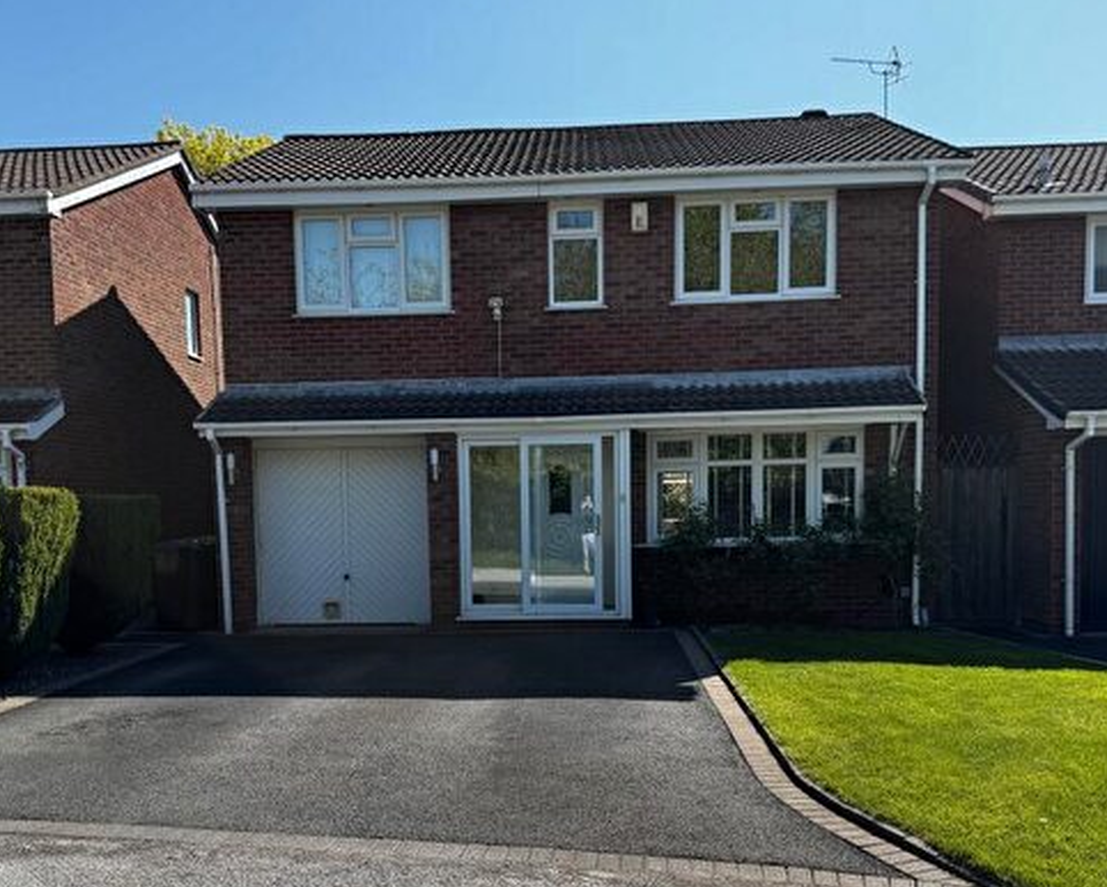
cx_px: 505
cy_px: 576
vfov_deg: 42.9
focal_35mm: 34
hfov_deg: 52.8
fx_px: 1114
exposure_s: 1/3247
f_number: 1.78
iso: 80
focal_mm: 6.76
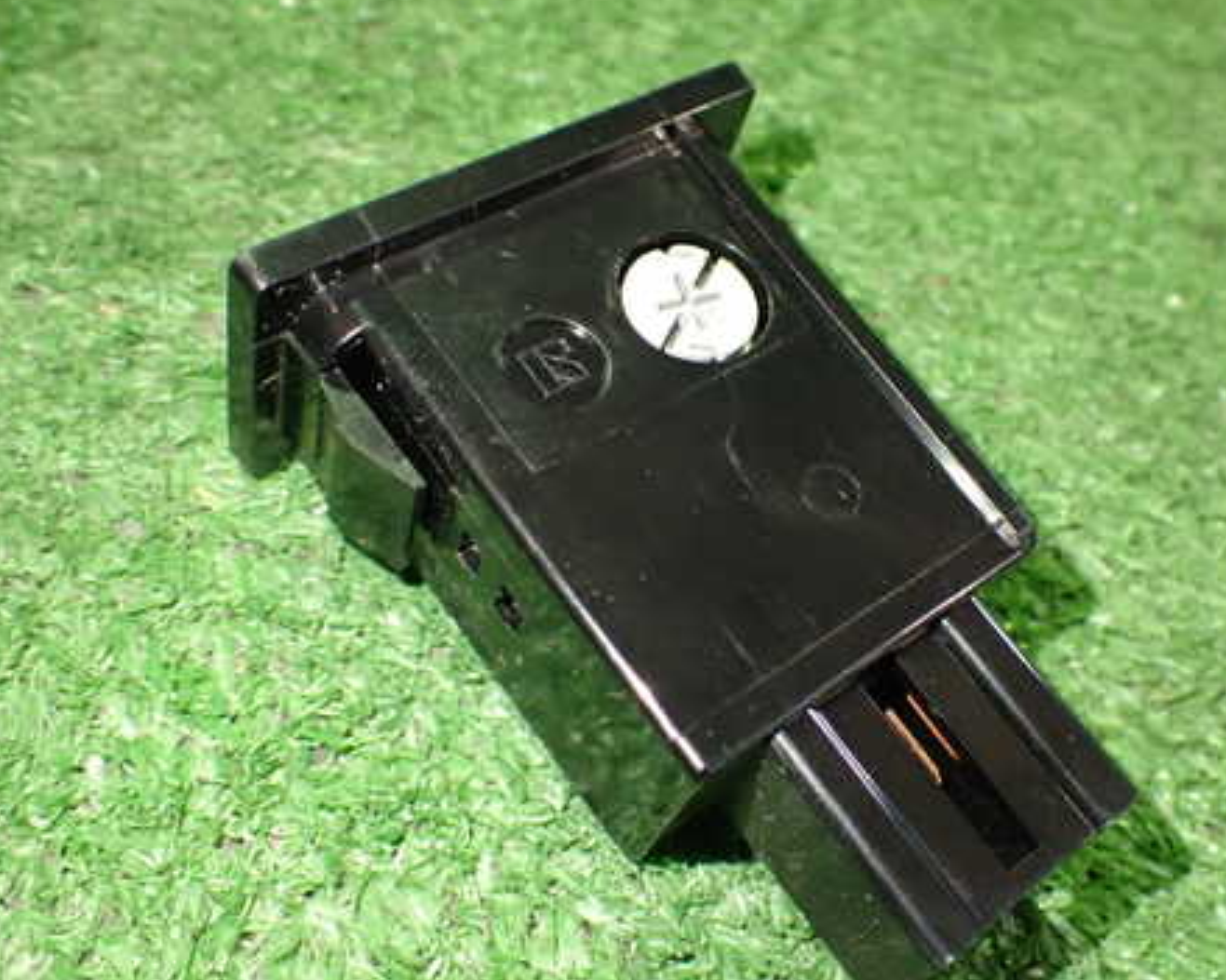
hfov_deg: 45.6
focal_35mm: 40
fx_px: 1451
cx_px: 715
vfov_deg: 37.3
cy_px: 517
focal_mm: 5.4
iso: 800
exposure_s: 1/60
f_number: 2.3
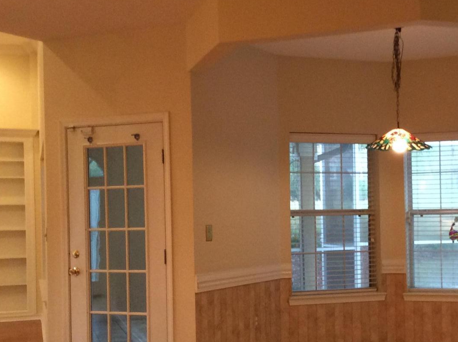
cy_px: 226
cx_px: 335
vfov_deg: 24.2
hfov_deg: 31.7
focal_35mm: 60
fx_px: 792
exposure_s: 1/24
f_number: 2.4
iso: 125
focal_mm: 3.3
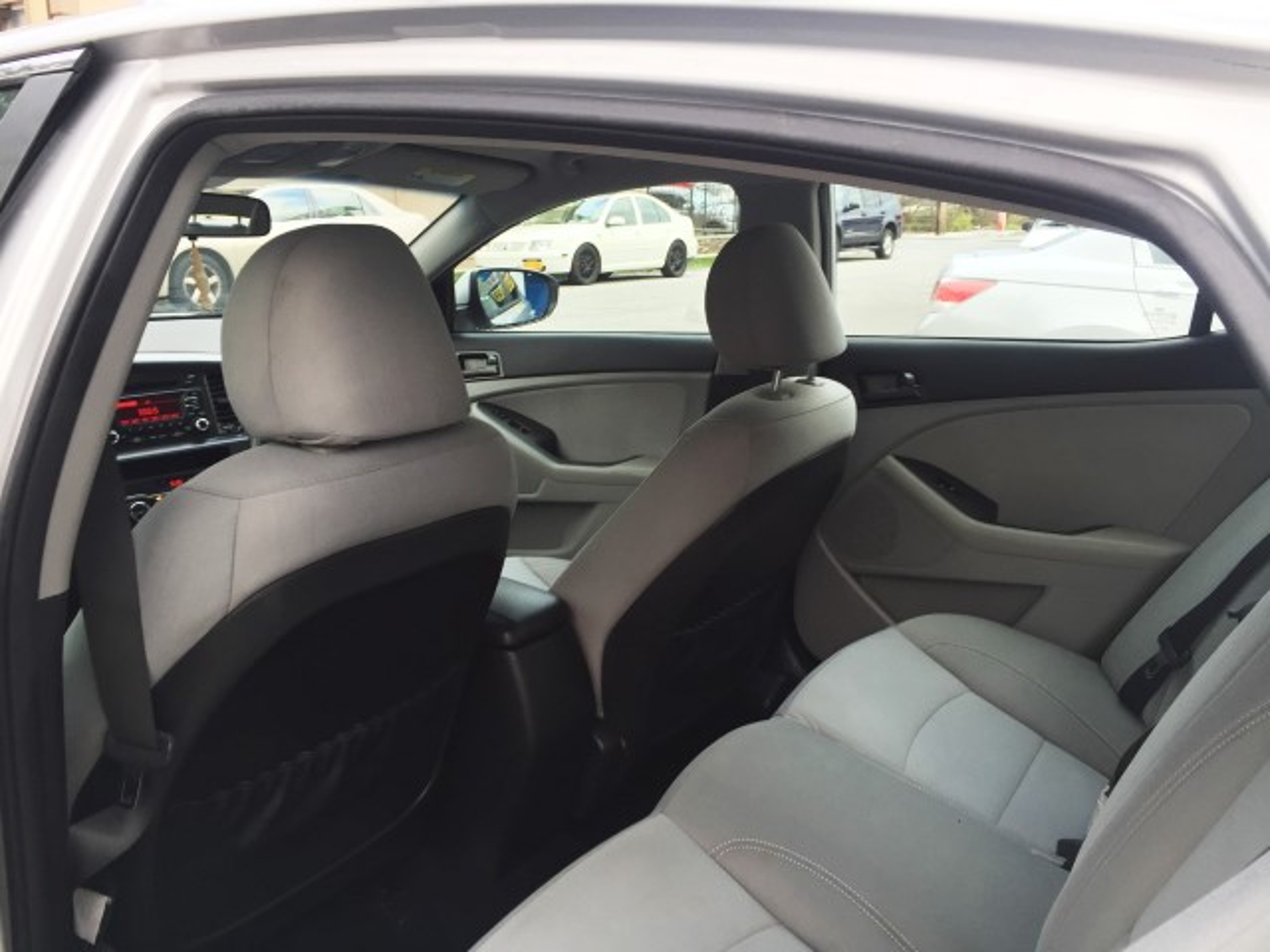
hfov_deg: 61.7
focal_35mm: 29
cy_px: 476
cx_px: 635
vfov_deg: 48.2
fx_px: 1064
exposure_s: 1/60
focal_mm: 4.15
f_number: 2.2
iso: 40
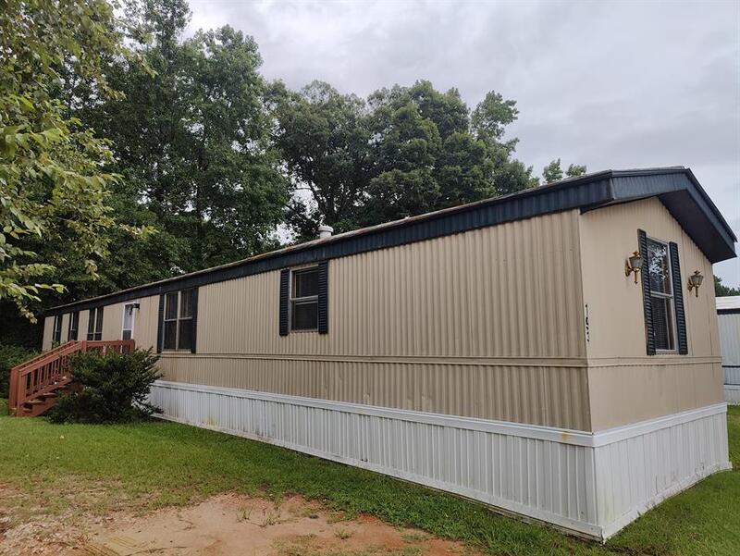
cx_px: 370
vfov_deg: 58.9
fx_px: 492
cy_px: 278
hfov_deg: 73.9
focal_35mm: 23
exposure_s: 1/1540
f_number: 1.8
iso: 50
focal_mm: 6.06
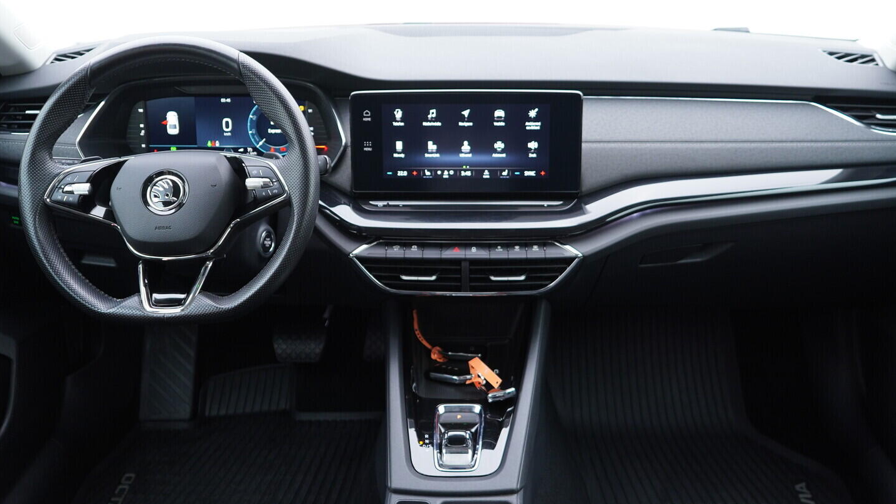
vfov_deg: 31.2
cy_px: 232
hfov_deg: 52.8
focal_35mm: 38
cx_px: 450
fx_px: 903
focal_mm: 24
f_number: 2.8
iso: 400
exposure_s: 1/40
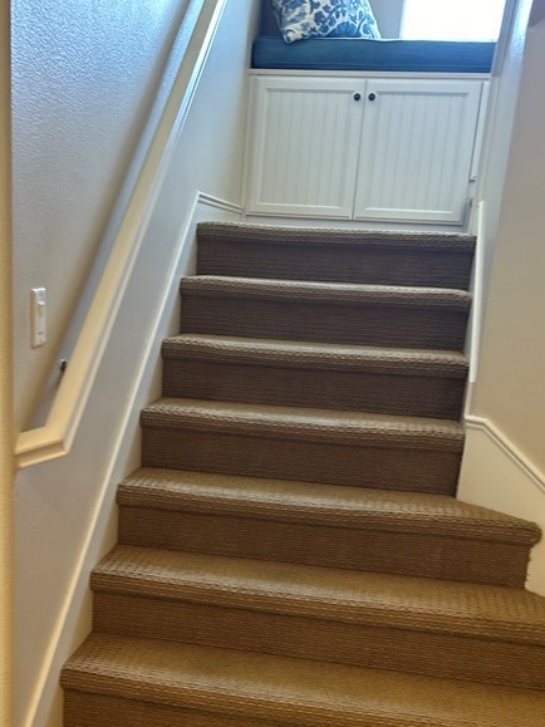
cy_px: 564
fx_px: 966
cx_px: 191
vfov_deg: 39.9
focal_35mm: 46
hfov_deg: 31.3
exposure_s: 1/60
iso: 160
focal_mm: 5.7
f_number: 1.5
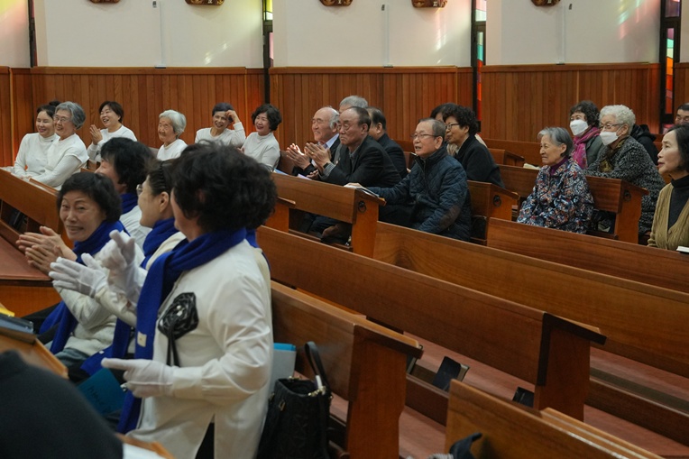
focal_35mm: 76
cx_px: 344
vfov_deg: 17.8
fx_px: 1464
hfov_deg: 26.5
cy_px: 230
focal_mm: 51
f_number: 6.3
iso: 2500
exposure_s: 1/100
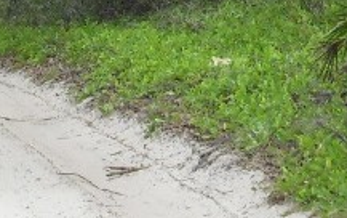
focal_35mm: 190
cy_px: -208
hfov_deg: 11.0
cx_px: 205
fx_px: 1798
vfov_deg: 6.7
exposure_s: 1/250
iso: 100
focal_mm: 6.2
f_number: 2.8
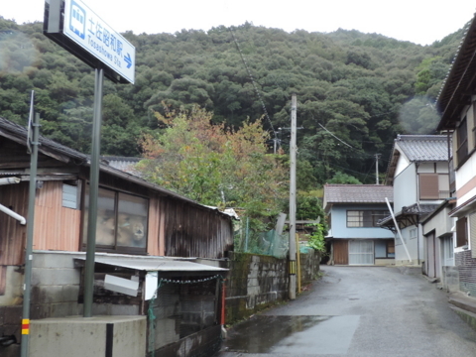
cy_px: 190
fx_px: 550
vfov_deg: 35.9
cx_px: 303
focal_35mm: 40
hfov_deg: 46.3
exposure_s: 1/30
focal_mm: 4.3
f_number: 3
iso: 125
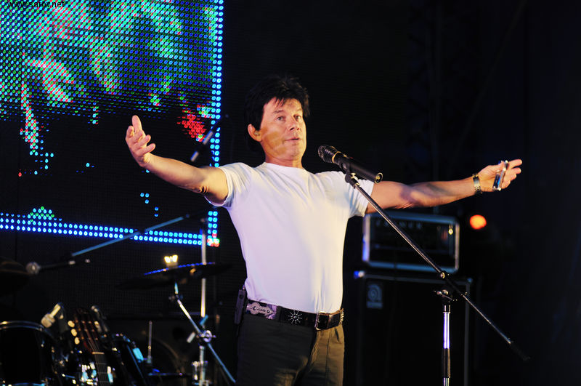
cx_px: 290
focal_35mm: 240
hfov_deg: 8.6
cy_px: 193
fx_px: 3868
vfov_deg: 5.7
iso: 200
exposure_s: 1/500
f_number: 2.8
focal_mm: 160
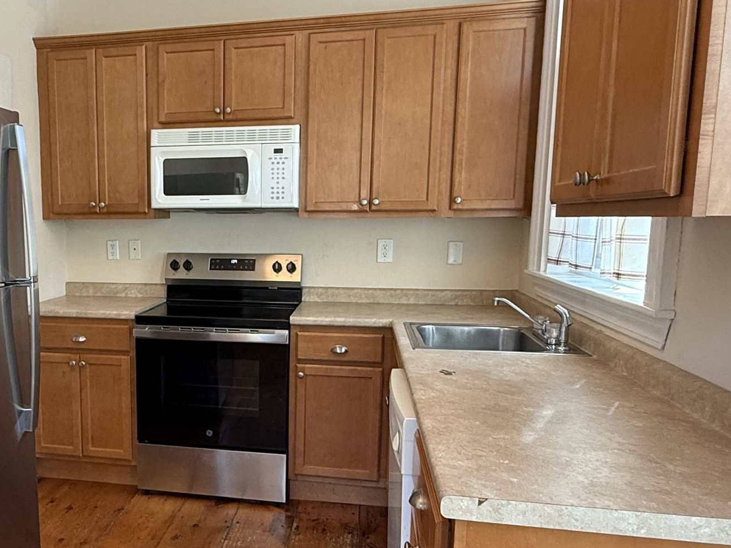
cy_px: 317
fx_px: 697
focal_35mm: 33
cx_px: 195
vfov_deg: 42.8
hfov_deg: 53.2
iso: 160
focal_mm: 2.22
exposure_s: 1/60
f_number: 2.2
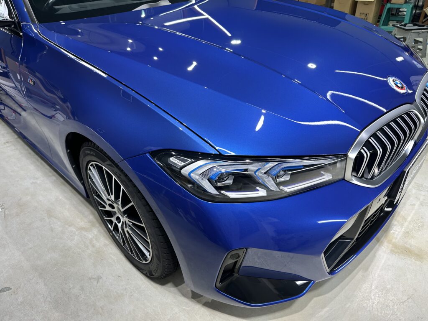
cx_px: 214
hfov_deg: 71.6
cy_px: 160
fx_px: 297
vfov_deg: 56.8
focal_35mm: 24
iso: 100
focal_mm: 6.86
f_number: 1.78
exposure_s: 1/120
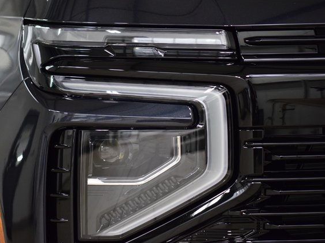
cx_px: 147
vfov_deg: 12.9
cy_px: 122
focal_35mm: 115
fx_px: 1079
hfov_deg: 17.1
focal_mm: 70
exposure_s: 1/125
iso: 1600
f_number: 2.8
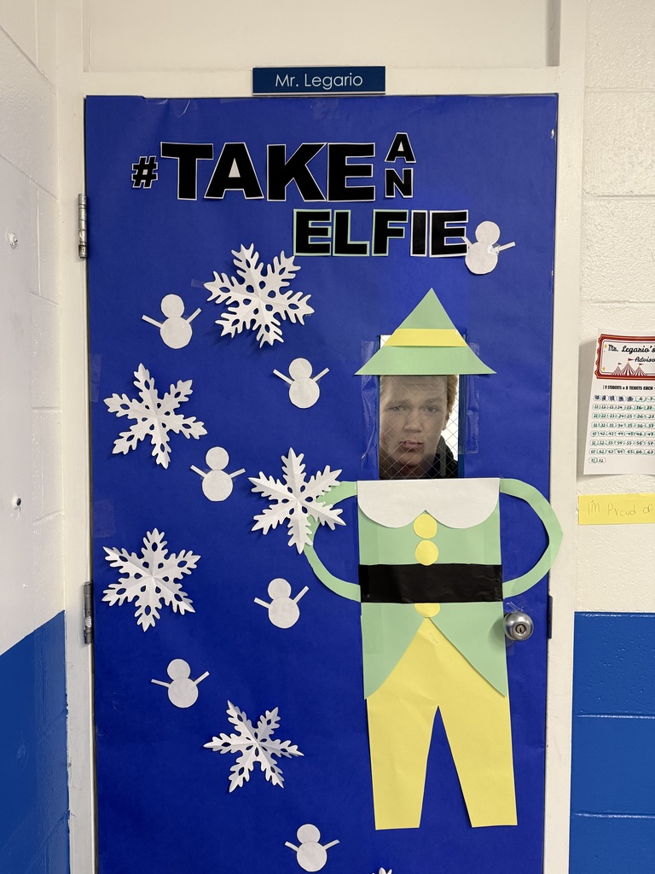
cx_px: 328
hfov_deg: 56.8
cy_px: 437
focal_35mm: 24
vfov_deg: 71.6
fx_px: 606
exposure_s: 1/60
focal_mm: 6.76
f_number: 1.78
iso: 320
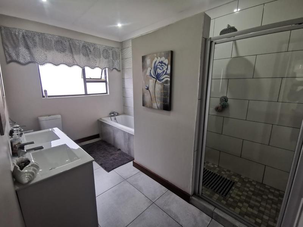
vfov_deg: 78.1
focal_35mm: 16
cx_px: 152
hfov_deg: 94.5
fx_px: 140
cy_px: 114
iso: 640
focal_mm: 2.35
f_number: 2.2
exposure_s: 1/33.3
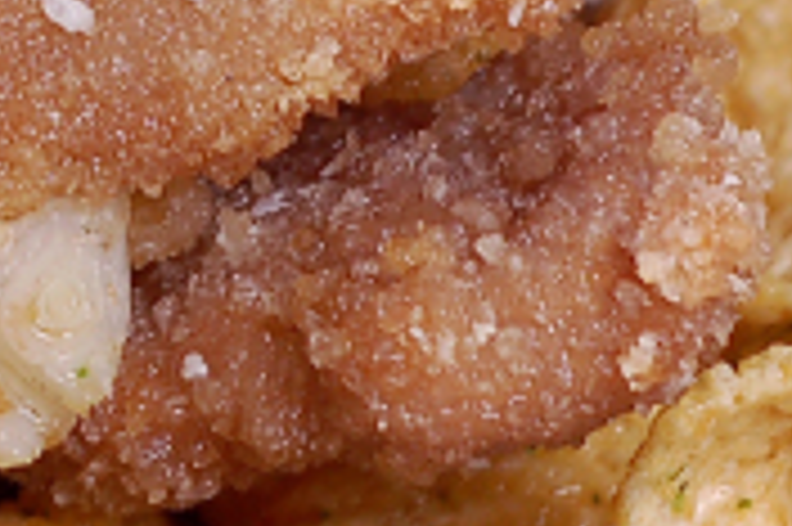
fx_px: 9605
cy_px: -43
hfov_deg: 4.7
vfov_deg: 3.1
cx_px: -284
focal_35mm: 437
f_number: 4.5
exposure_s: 1/250
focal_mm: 50
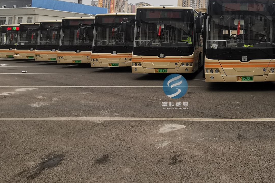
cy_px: 18
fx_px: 252
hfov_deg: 51.2
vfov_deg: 37.4
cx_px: 243
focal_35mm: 33
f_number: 2.2
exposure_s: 1/556
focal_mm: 2.26
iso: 50
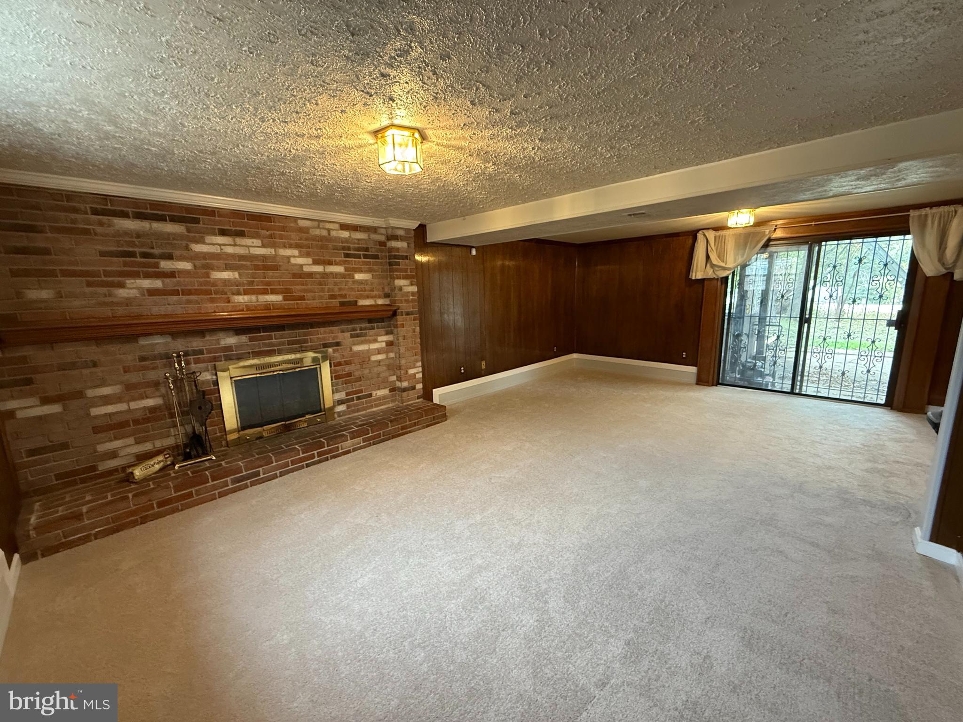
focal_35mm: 14
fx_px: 389
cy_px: 361
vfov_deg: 85.7
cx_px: 482
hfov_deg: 102.1
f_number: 2.2
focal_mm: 2.22
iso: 640
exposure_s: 1/60
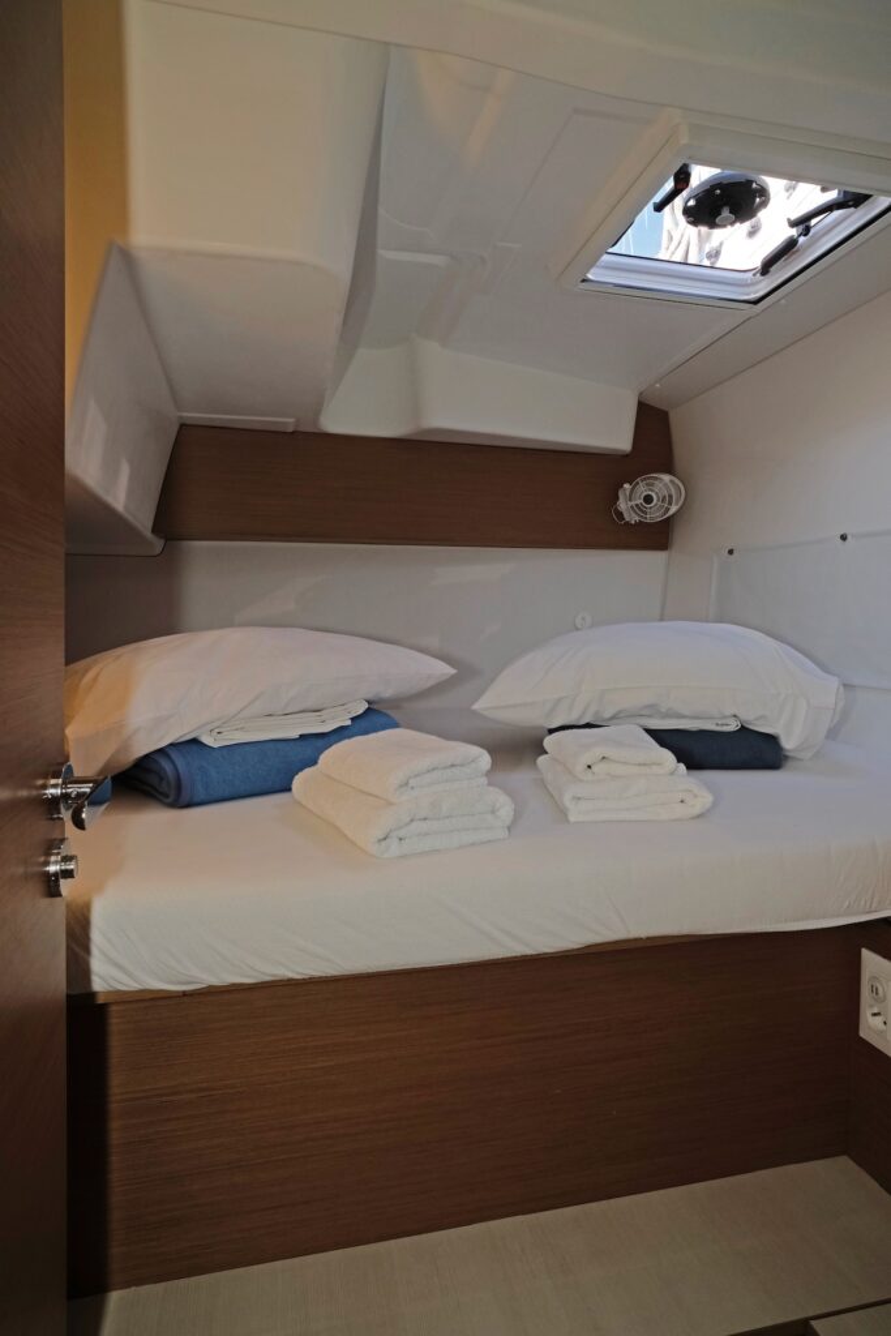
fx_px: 742
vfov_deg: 84.0
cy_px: 668
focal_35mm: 20
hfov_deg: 61.9
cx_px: 446
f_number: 5.6
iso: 1600
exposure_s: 1/80
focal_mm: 13
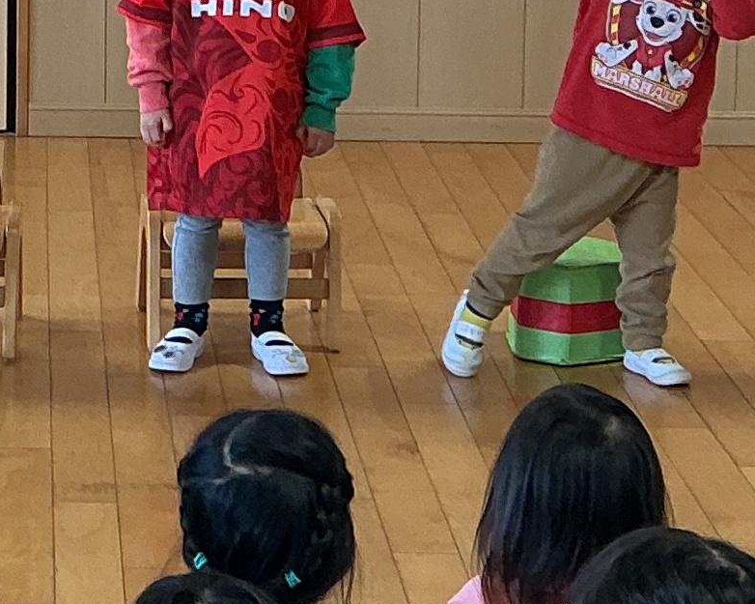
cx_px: -71
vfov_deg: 10.4
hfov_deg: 13.0
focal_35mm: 146
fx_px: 3261
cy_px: -65
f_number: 1.8
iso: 40
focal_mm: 3
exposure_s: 1/60
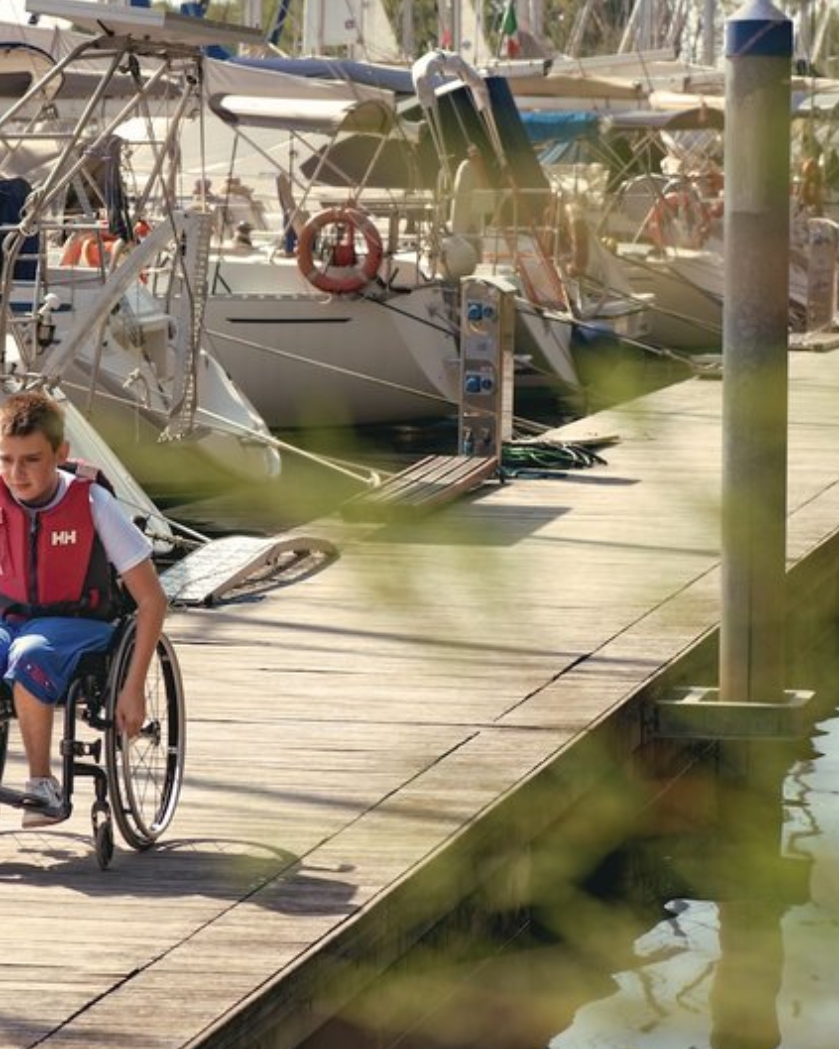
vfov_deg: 12.9
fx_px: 4626
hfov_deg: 10.4
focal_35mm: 149
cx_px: 311
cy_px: 526
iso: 200
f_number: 8
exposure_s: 1/400
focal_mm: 105
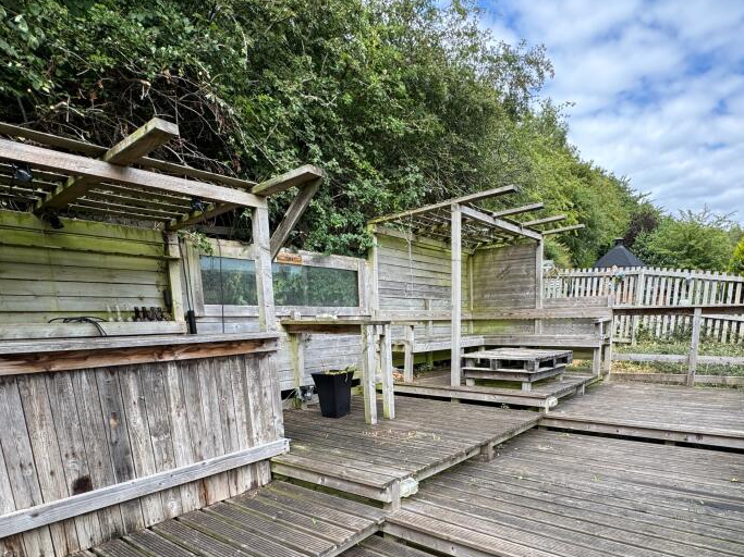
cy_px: 412
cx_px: 451
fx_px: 451
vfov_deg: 60.3
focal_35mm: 21
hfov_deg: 78.0
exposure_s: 1/368
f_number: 2.2
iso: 40
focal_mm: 2.22
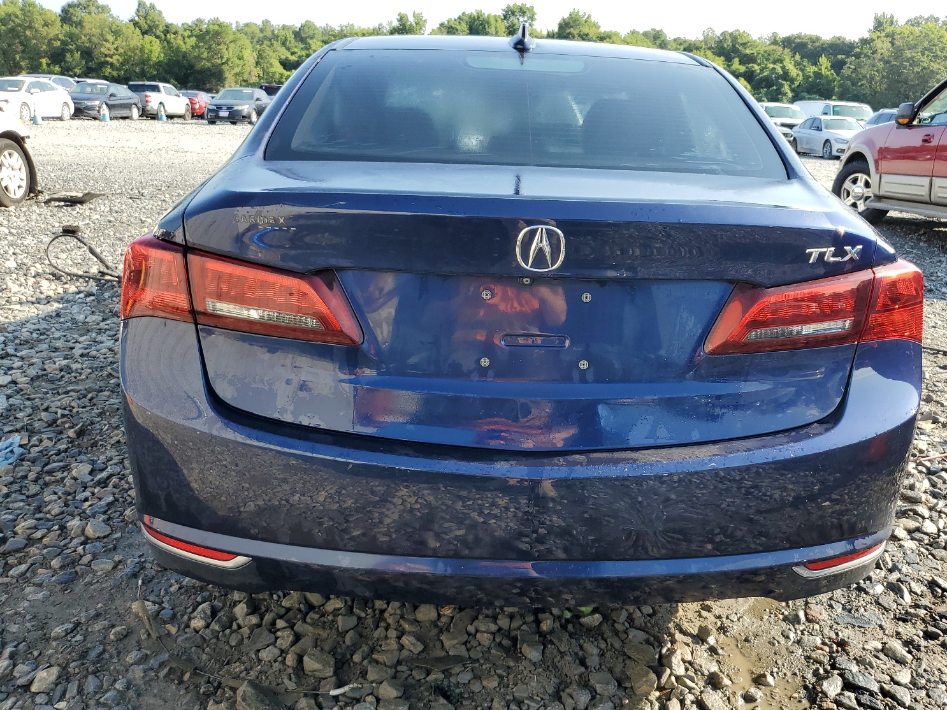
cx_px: 505
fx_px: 766
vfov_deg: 49.7
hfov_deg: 63.4
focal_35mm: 28
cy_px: 348
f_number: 1.5
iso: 50
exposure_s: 1/833
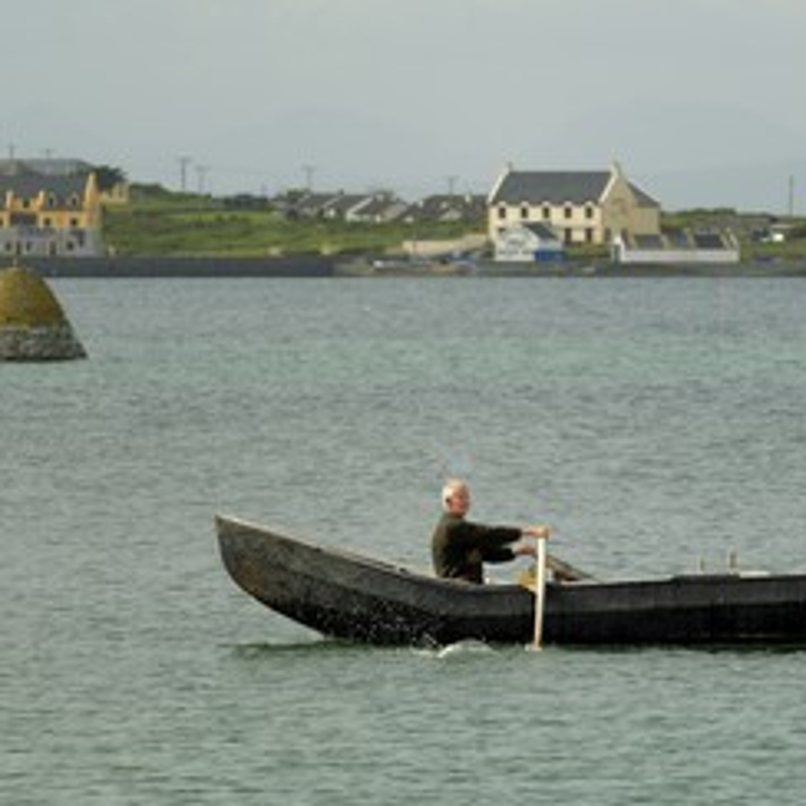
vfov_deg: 4.0
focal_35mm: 439
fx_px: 11565
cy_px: 373
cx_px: 535
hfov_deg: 4.0
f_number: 7.1
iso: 100
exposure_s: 1/320
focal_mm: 200
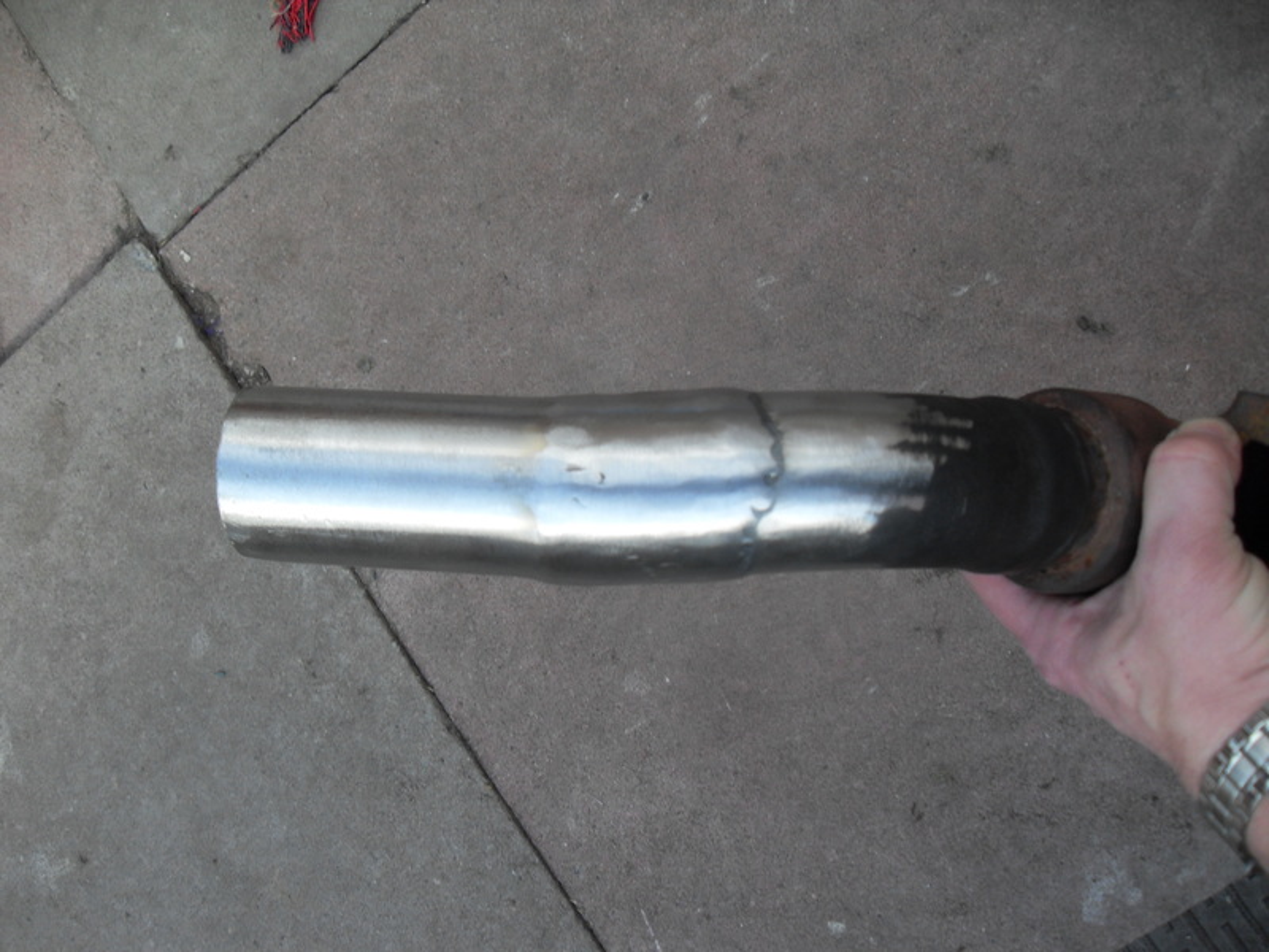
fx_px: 1246
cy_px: 476
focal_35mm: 34
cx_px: 634
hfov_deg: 54.0
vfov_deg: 41.8
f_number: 7
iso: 80
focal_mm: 6.3
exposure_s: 1/90
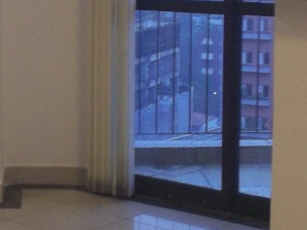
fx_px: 1135
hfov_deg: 15.2
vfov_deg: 11.5
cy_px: 29
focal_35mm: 128
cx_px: 30
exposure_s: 1/8
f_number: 4.5
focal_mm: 6.3
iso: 160
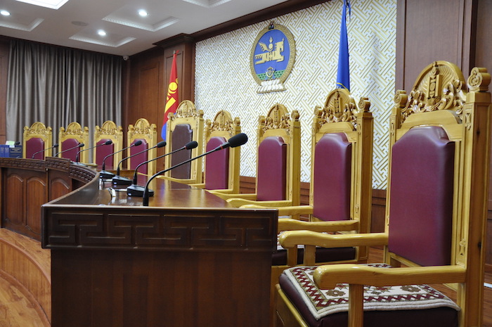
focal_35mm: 32
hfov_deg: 59.5
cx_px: 246
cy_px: 164
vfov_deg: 41.6
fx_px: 430
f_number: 3.8
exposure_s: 1/25
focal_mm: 21
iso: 1600
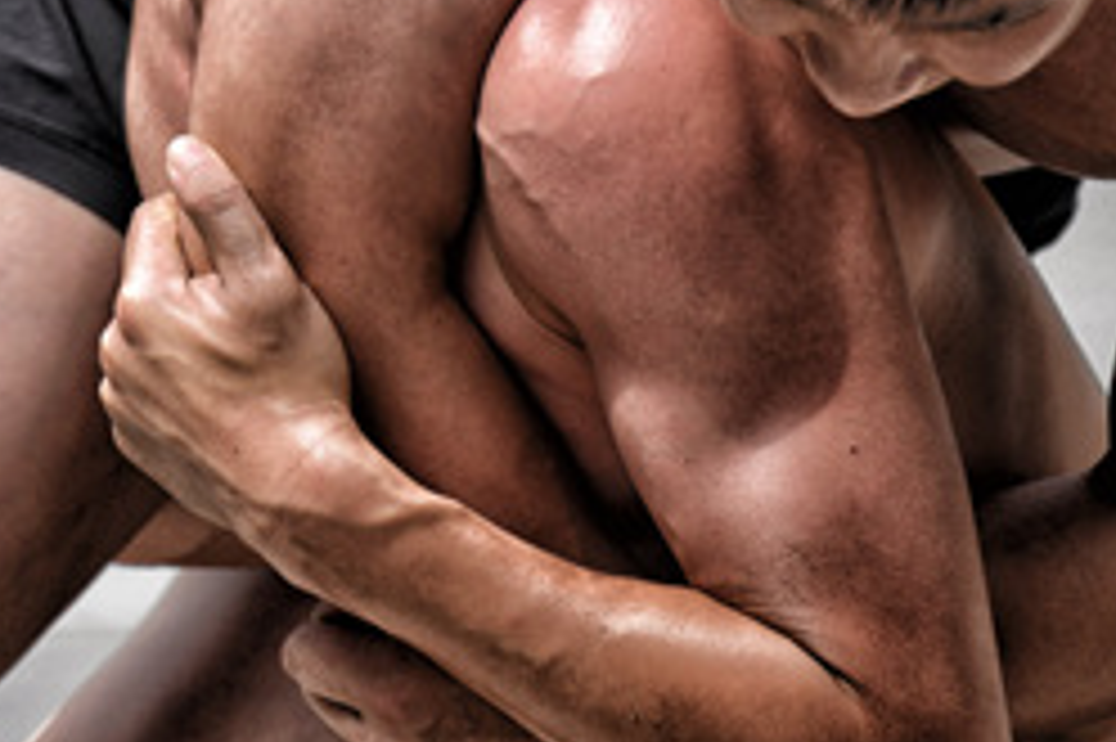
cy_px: -331
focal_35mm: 694
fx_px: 21499
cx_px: -45
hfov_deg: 3.0
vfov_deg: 2.0
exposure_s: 1/640
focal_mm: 200
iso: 31
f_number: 2.8
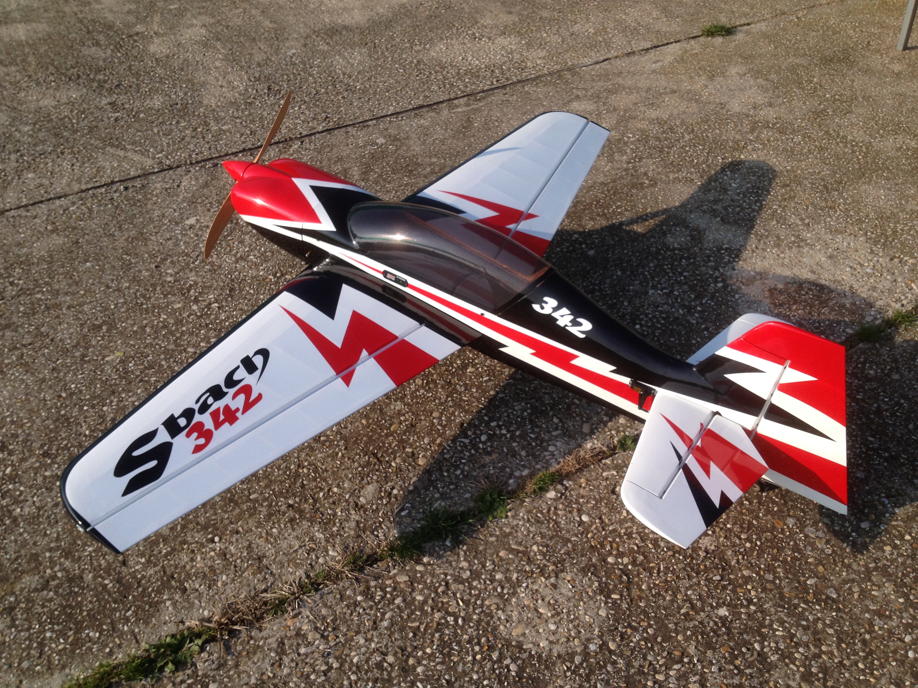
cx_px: 459
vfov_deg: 40.7
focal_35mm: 35
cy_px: 344
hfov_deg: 52.6
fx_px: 928
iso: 50
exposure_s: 1/1534
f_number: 2.4
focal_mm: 4.28
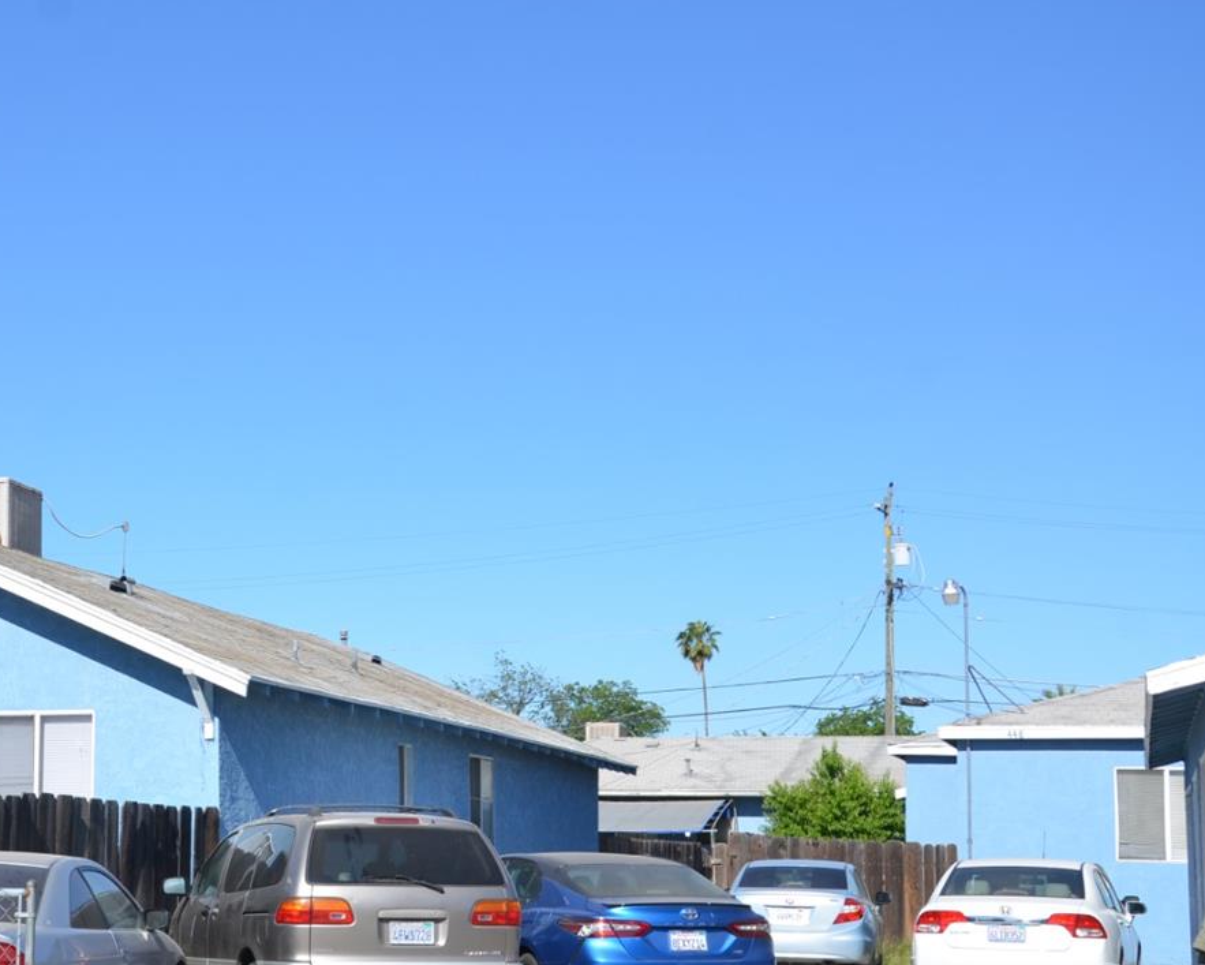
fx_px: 2212
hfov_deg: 29.8
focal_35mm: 62
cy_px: 618
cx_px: 240
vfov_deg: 24.5
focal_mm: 26
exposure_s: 1/320
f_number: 9
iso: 100
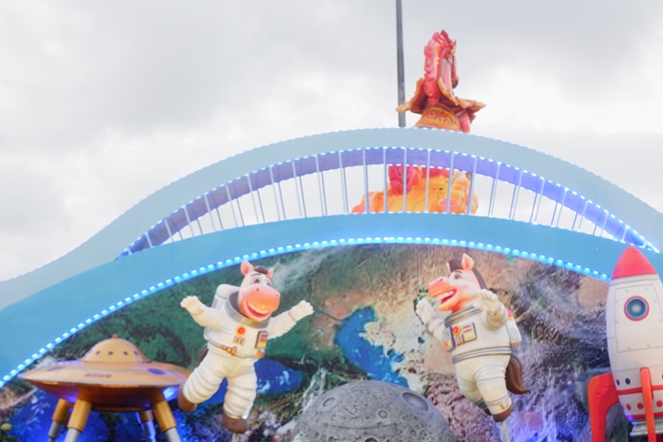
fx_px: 1234
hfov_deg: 30.0
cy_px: 246
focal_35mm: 67
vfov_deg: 20.3
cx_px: 376
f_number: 5.6
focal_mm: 39.6
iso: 800
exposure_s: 1/58
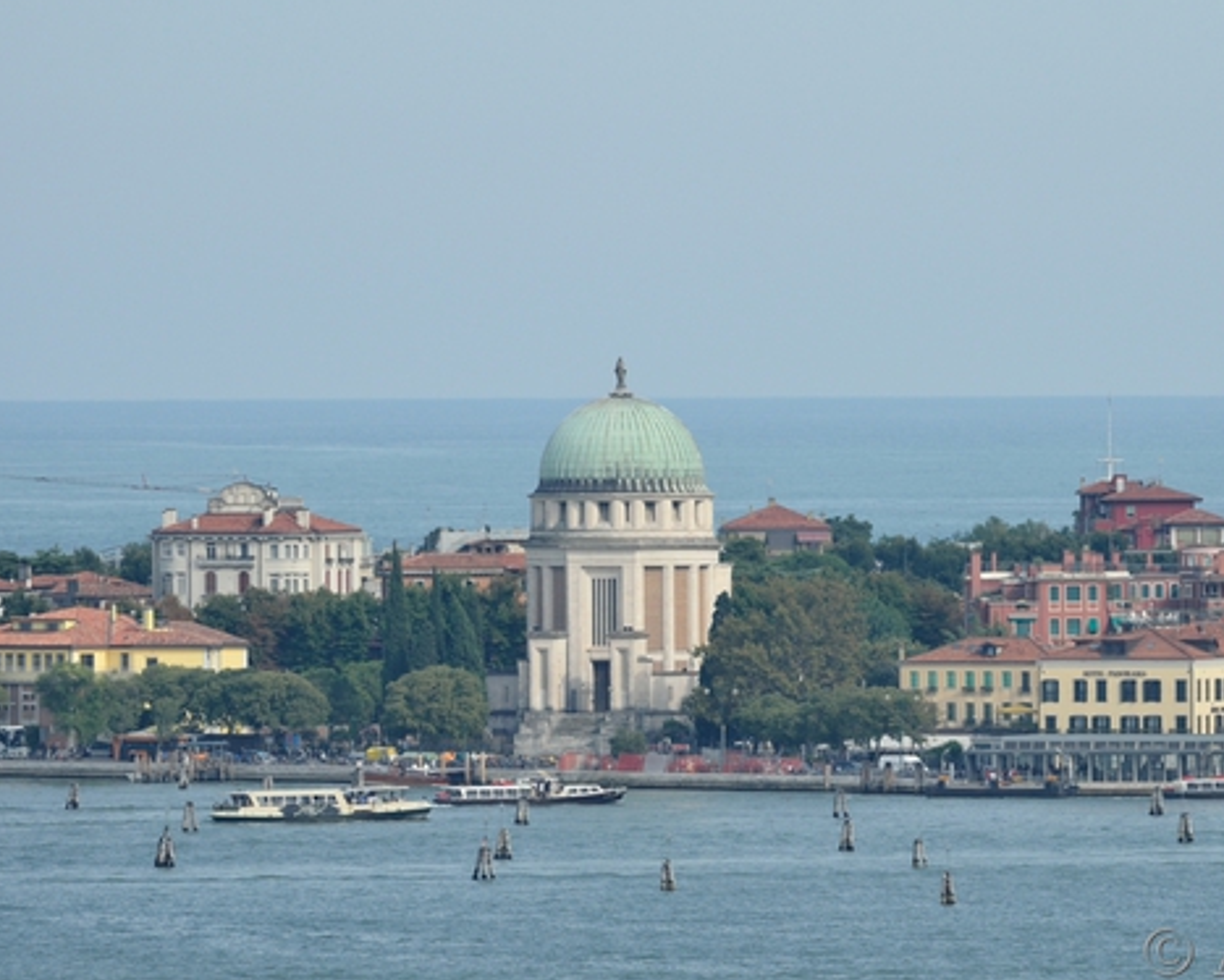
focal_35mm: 652
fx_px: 23629
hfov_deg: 3.0
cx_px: 839
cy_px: 407
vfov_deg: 2.4
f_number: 5.3
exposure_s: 1/640
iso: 160
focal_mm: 310
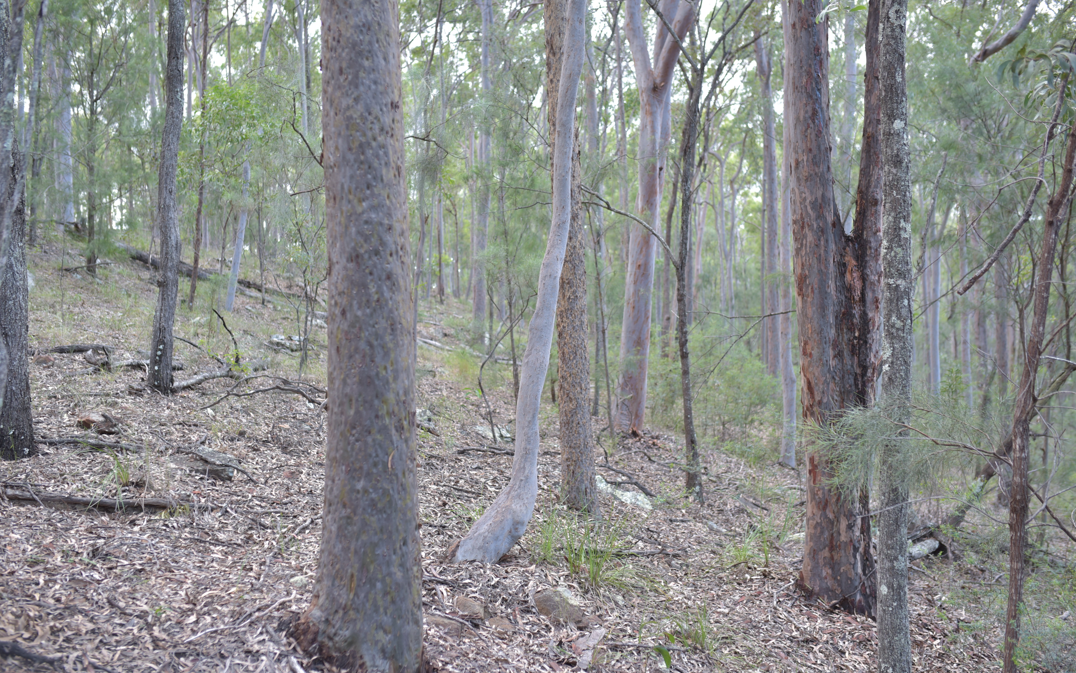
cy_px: 322
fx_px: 1085
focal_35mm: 37
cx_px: 545
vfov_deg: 34.4
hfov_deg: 52.7
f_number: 2.2
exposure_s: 1/80
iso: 160
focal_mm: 35
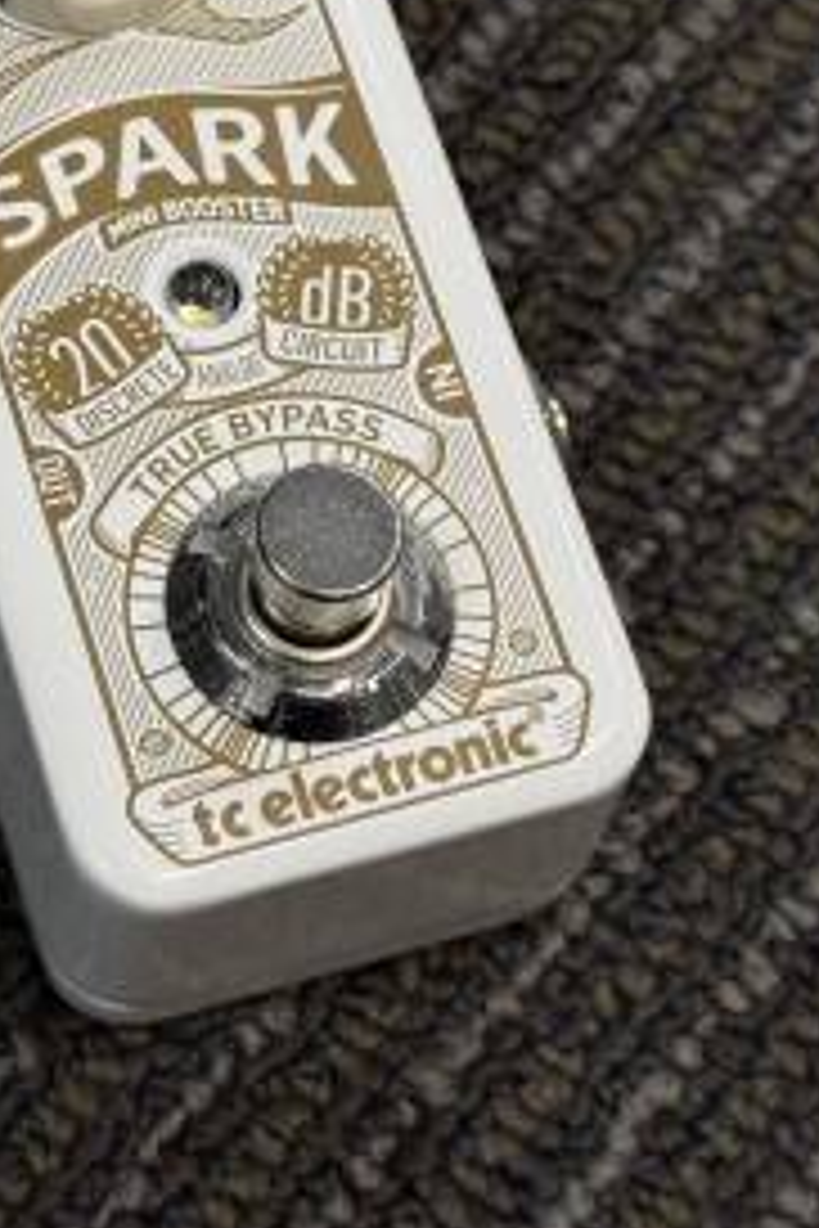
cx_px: 176
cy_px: 382
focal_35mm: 95
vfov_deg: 21.4
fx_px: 3242
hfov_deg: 14.3
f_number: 1.78
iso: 50
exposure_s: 1/120
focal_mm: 6.76
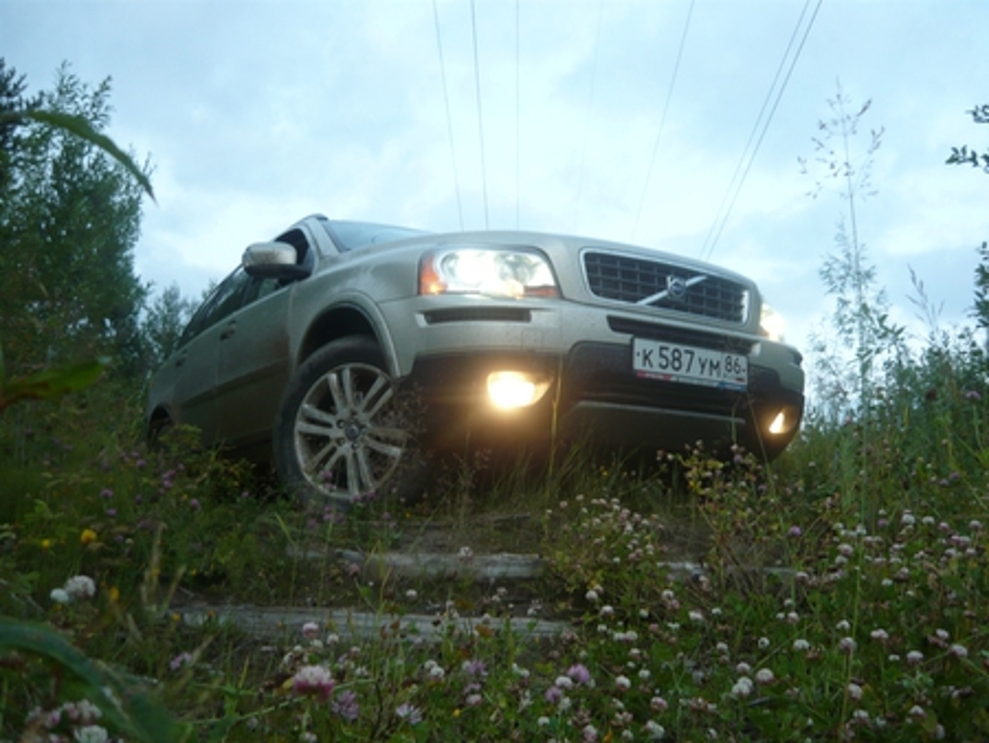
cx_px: 494
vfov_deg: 43.0
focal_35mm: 33
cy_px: 372
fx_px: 943
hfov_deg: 55.3
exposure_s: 1/30
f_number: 2.8
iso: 100
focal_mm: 5.5
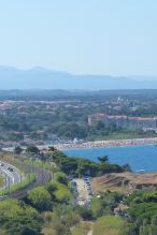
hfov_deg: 5.3
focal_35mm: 254
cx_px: 258
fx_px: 1661
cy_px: 135
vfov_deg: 8.1
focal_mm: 19.2
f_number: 4
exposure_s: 1/1300
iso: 160
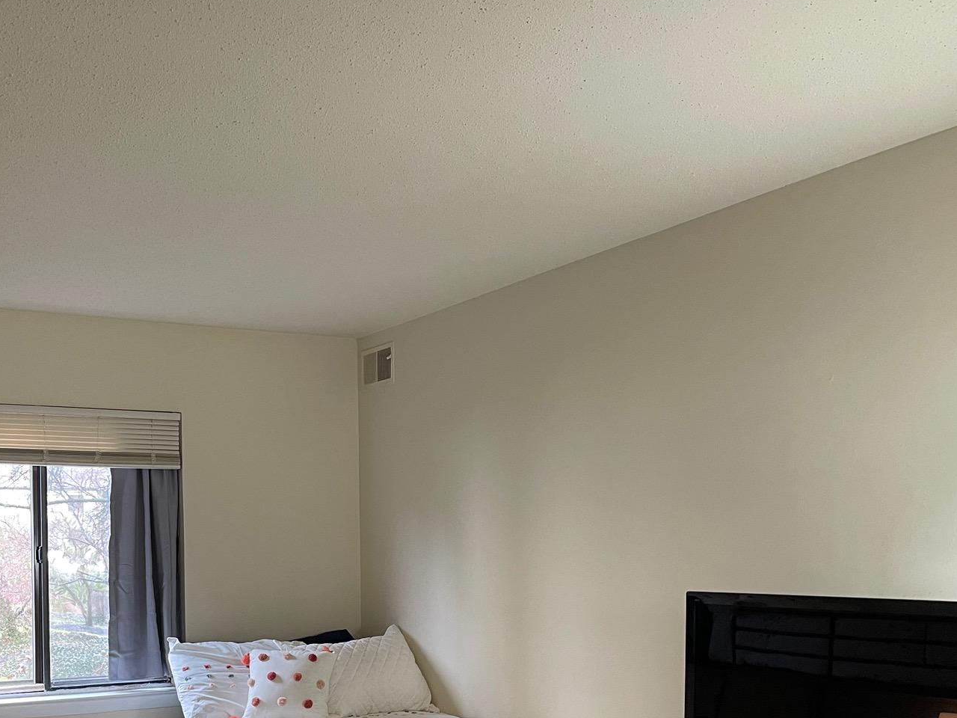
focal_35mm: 40
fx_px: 1106
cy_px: 563
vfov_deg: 34.9
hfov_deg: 45.4
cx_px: 259
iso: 160
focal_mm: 5.1
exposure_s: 1/60
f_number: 1.6
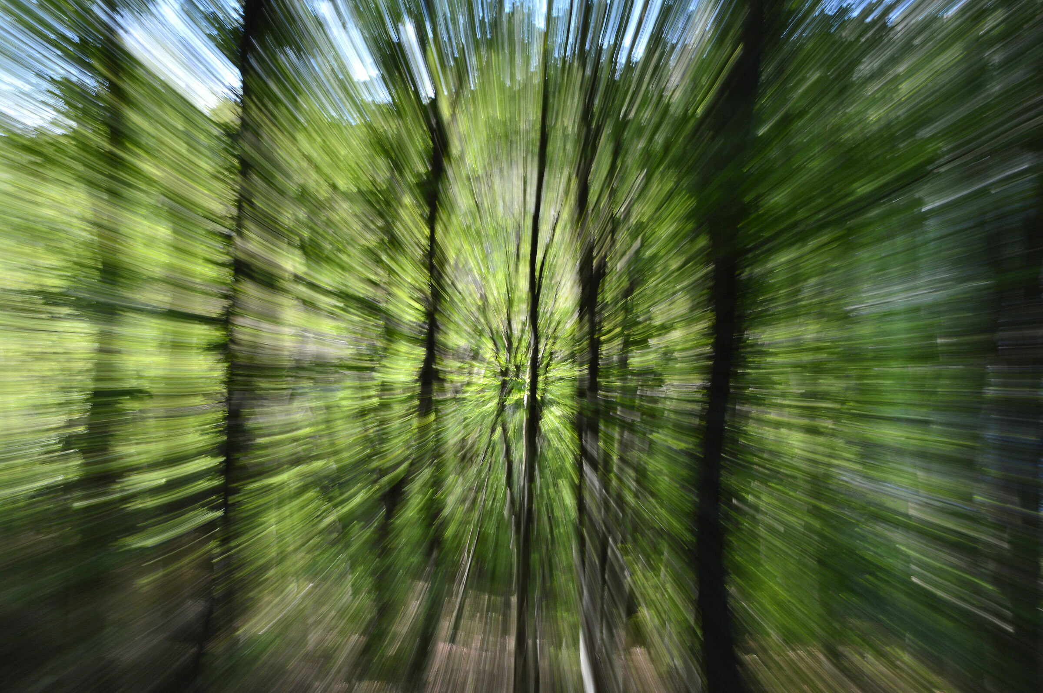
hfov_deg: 53.2
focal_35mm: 36
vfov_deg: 36.8
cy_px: 346
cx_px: 522
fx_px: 1042
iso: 100
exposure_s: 1/8
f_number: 13
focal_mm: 24
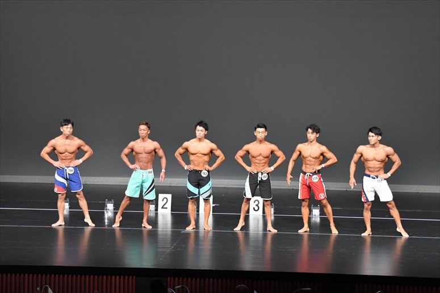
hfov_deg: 13.7
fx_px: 1832
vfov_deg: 9.1
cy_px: 146
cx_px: 220
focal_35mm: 150
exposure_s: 1/400
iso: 5000
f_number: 5.6
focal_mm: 100
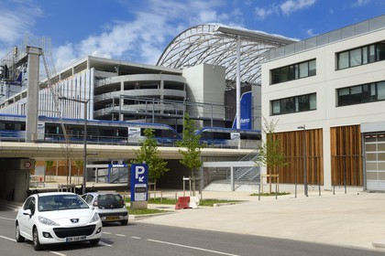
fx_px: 406
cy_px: 128
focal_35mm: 38
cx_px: 192
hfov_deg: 50.7
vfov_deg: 35.1
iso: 200
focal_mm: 38
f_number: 11
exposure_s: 1/320
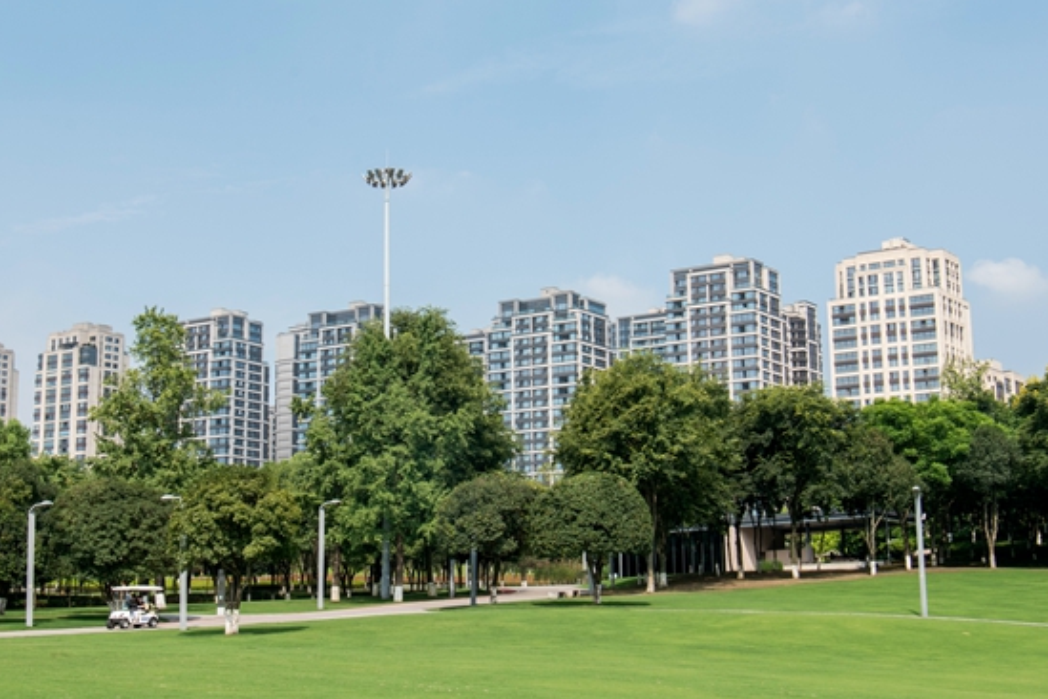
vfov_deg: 21.5
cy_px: 242
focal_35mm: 63
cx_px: 454
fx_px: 1834
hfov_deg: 31.9
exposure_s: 1/80
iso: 100
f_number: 14
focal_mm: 32
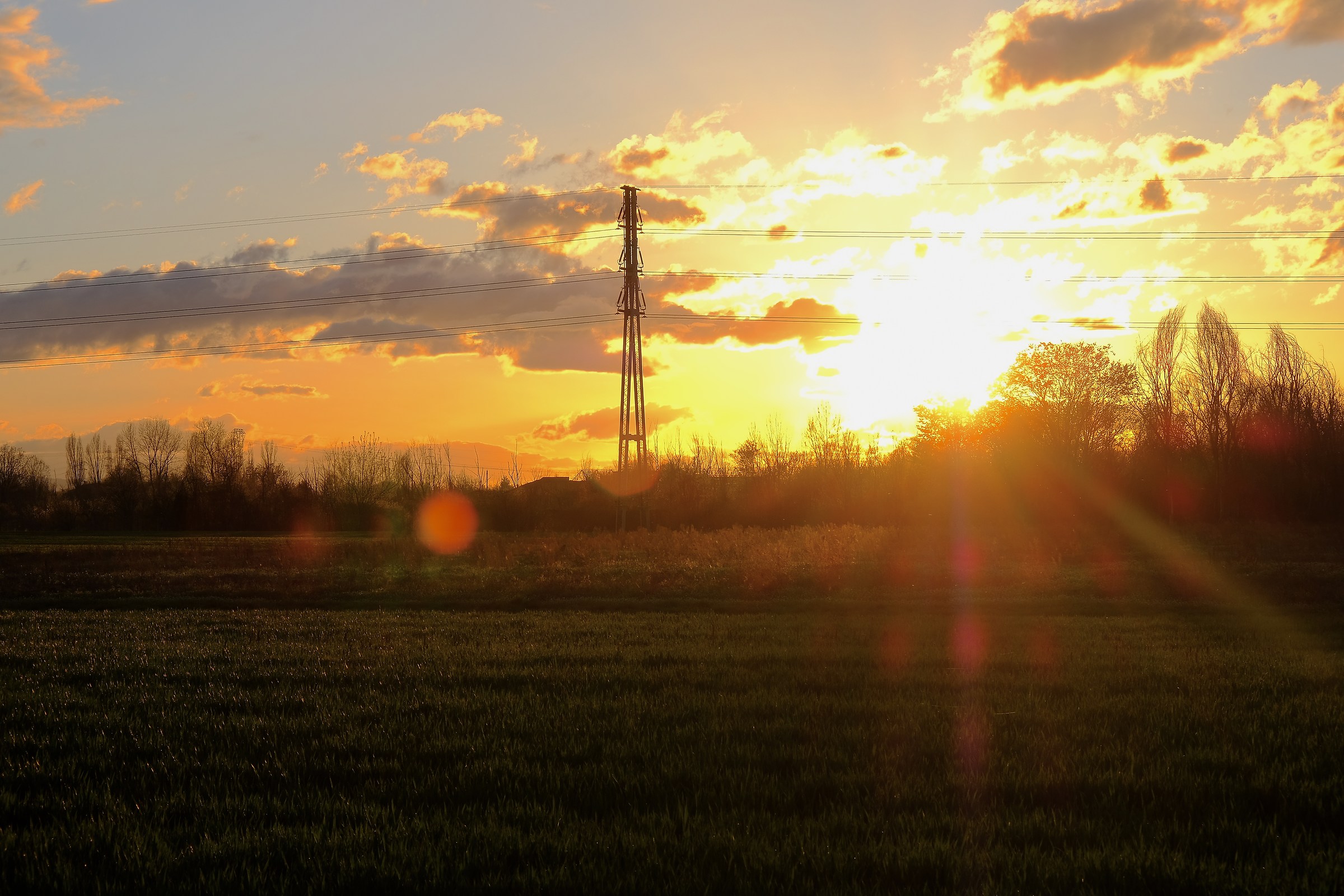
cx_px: 672
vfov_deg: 16.5
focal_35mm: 83
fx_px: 3098
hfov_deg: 24.5
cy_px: 448
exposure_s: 1/110
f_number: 13
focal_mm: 55
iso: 200
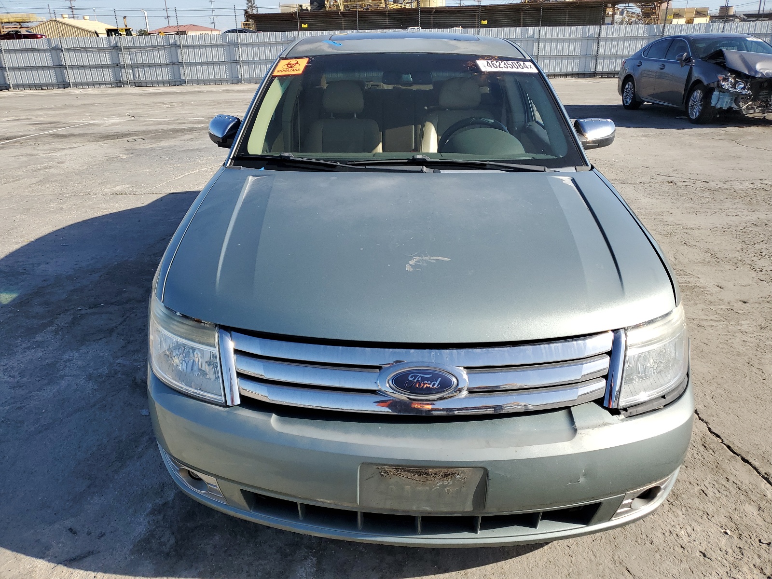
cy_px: 290
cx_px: 386
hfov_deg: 67.3
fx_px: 580
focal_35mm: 26
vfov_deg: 53.1
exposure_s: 1/2500
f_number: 1.5
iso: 50
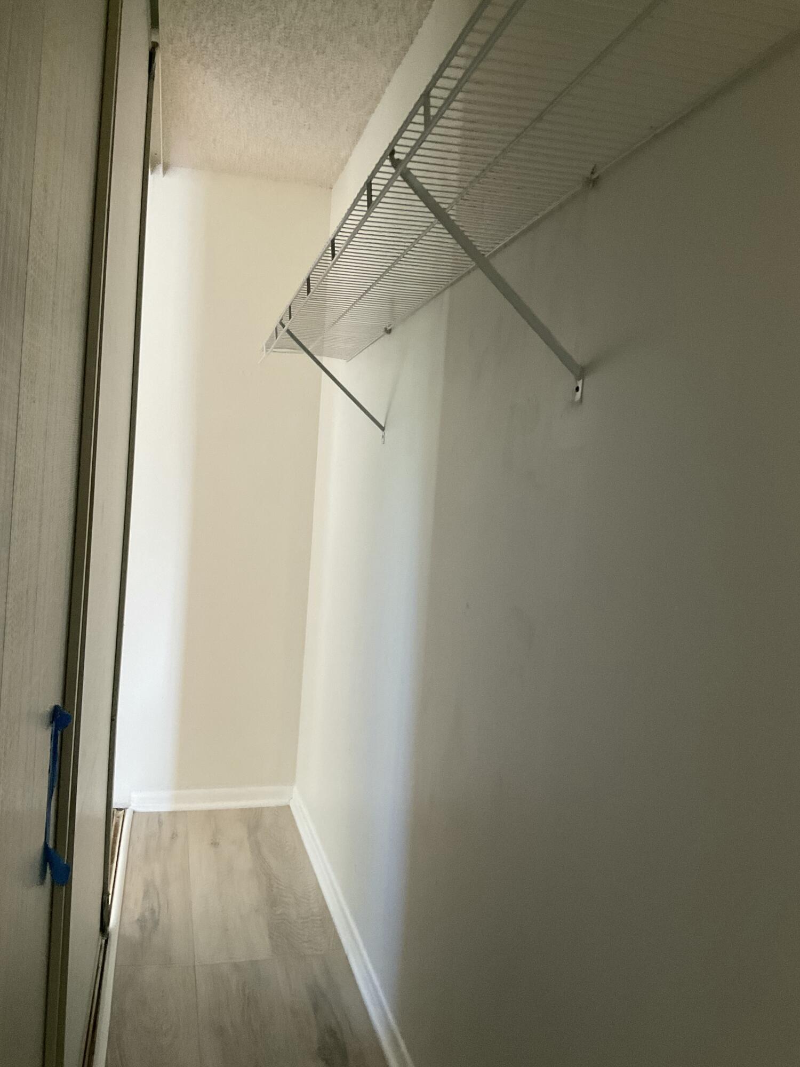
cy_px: 534
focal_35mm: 29
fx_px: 894
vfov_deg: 61.7
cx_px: 400
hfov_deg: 48.2
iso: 160
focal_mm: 3
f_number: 1.8
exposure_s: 1/60
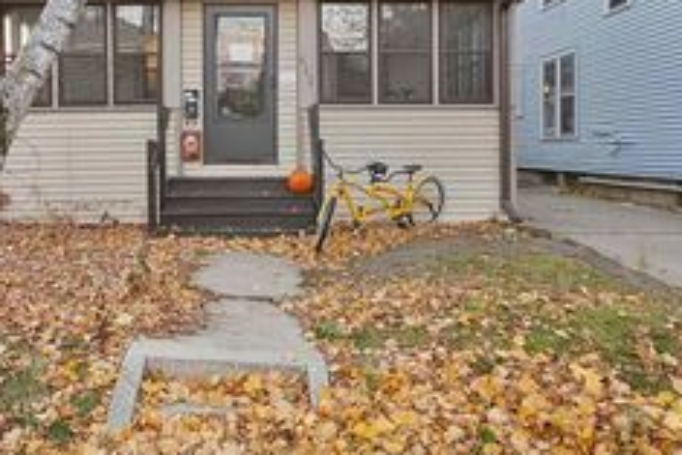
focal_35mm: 34
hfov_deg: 55.1
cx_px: 255
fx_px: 644
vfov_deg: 38.5
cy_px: 148
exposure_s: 1/13
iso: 320
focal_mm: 16
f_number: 7.1
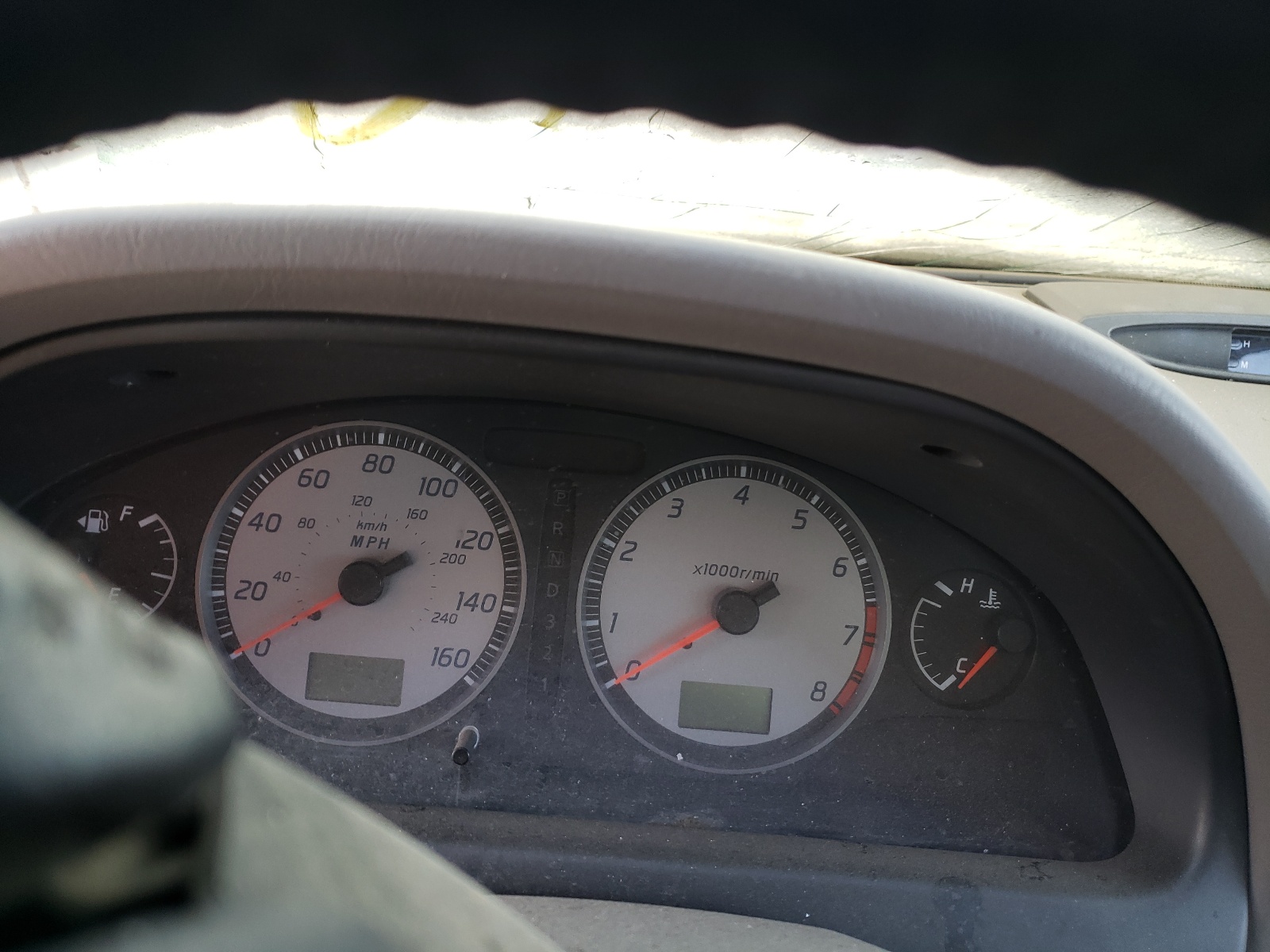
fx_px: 954
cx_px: 635
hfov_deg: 67.3
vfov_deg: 53.1
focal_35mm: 26
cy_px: 476
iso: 56
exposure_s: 1/60.2
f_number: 1.5
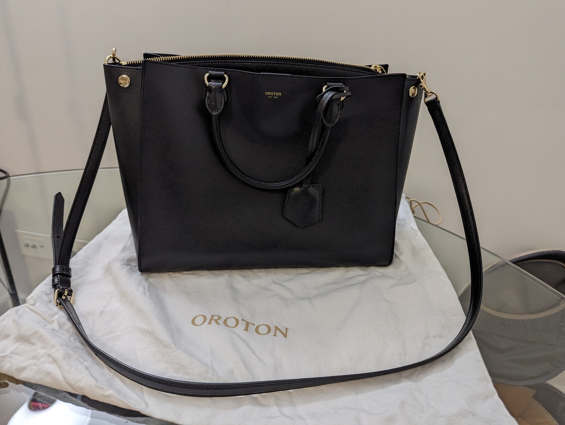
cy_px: 212
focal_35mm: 24
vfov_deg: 56.9
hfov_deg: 71.5
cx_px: 282
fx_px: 392
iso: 245
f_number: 1.85
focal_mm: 6.81
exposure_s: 1/25
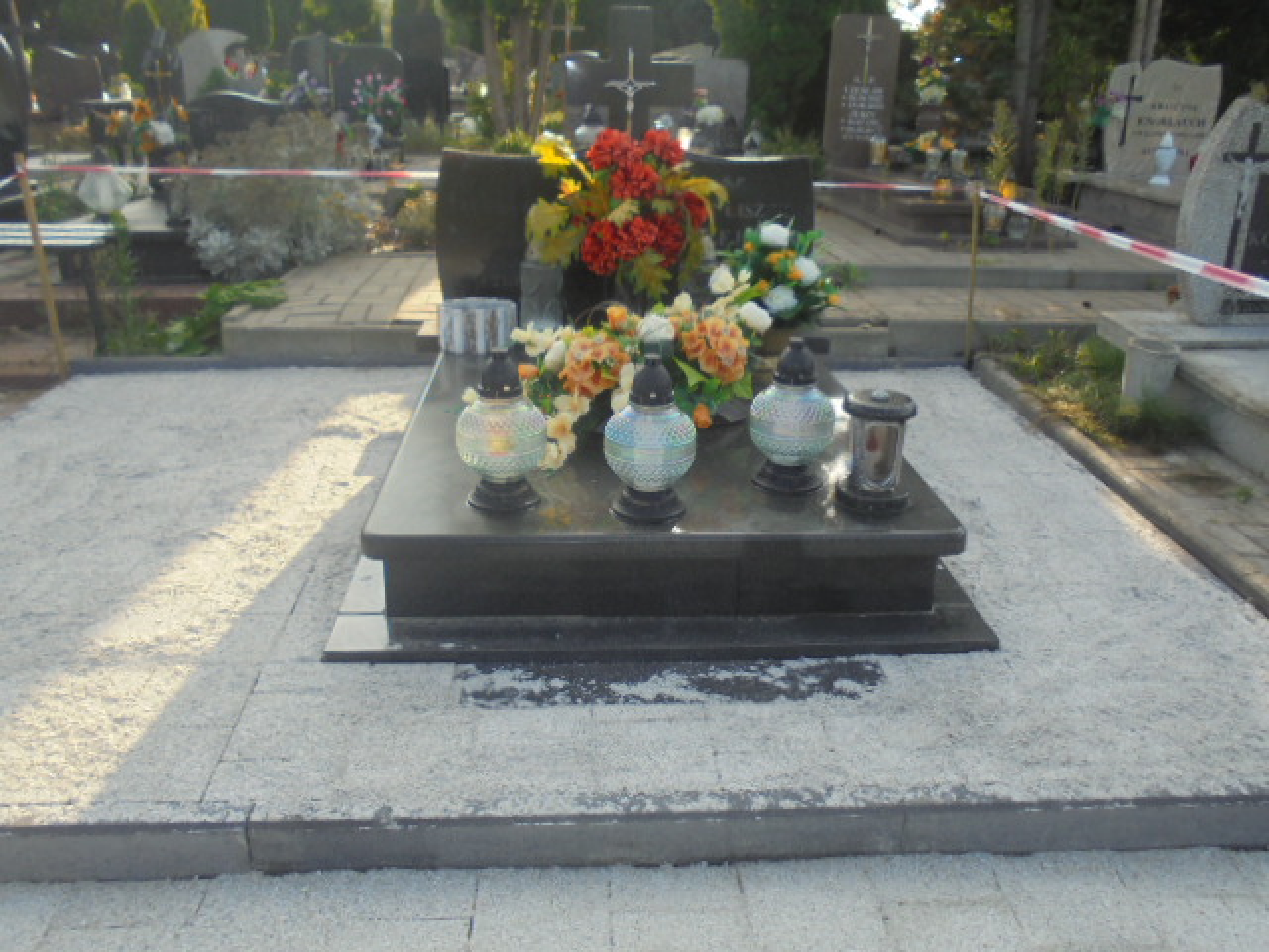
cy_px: 476
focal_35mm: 29
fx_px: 1063
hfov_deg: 61.7
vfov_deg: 48.2
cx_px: 634
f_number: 3.7
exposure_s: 1/250
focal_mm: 5.3
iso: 100
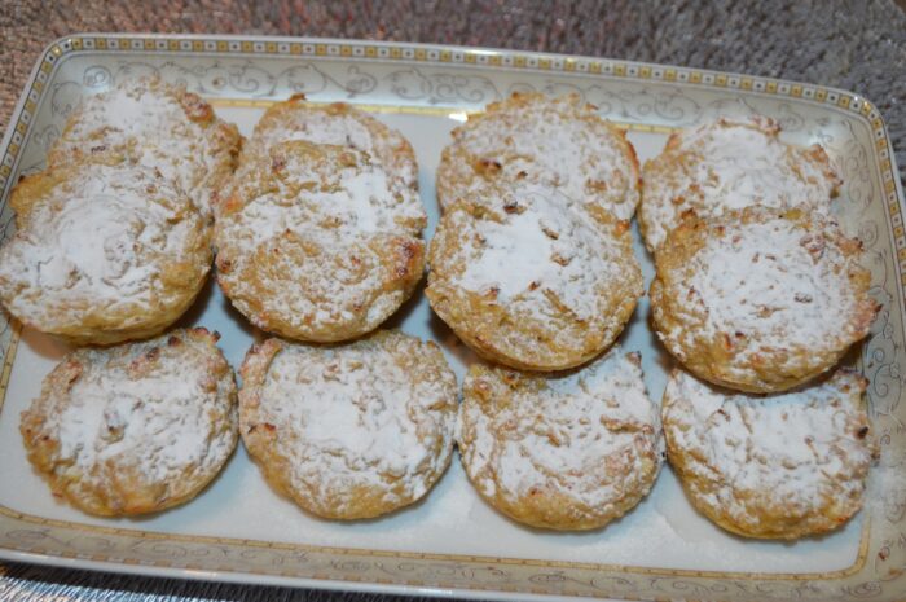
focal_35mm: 48
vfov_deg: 28.0
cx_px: 453
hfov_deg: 41.2
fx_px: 1207
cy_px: 301
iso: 640
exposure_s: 1/60
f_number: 4.8
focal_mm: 32
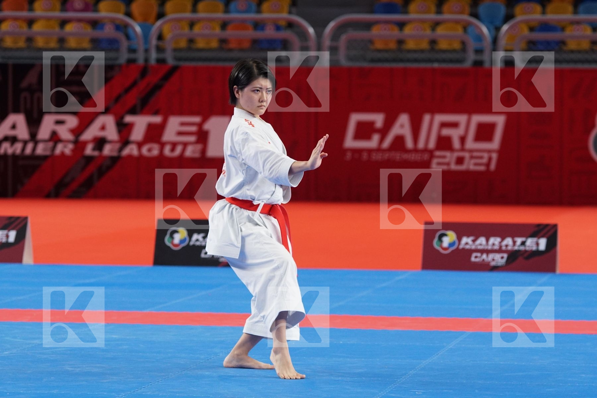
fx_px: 2985
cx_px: 298
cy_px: 199
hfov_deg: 11.4
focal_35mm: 180
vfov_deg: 7.6
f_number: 3.2
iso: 800
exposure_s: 1/400
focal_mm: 120
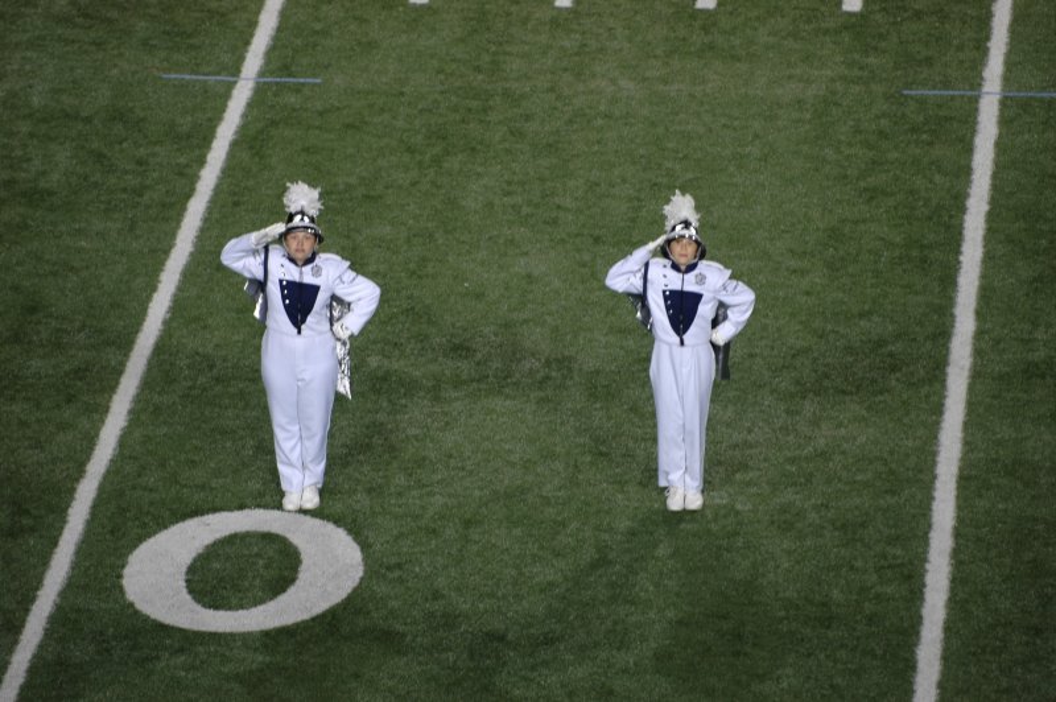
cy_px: 351
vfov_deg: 4.6
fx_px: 8793
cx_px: 528
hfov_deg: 6.9
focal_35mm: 300
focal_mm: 200
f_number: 2.8
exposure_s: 1/60
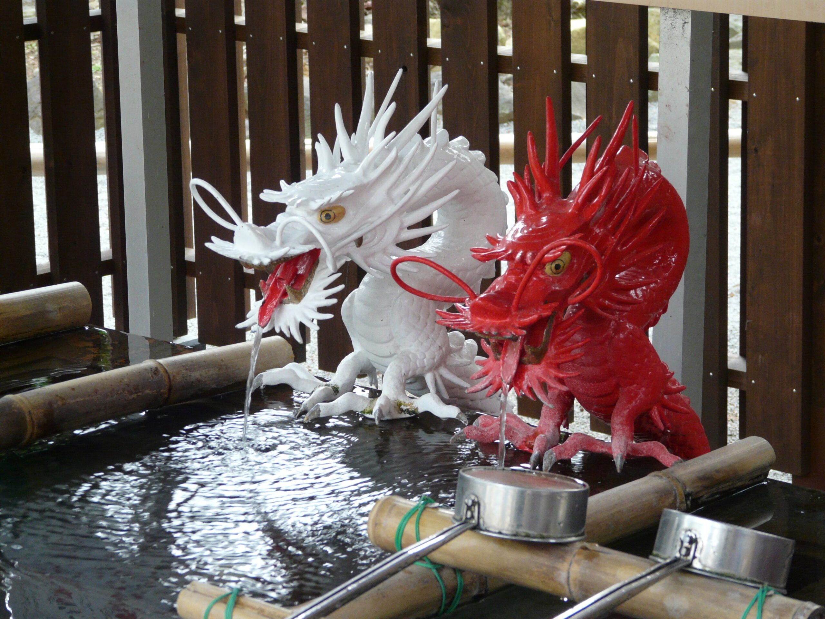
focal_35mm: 109
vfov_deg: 13.6
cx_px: 412
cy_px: 310
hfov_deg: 18.0
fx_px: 2598
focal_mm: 18
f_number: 3.6
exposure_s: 1/60
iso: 200
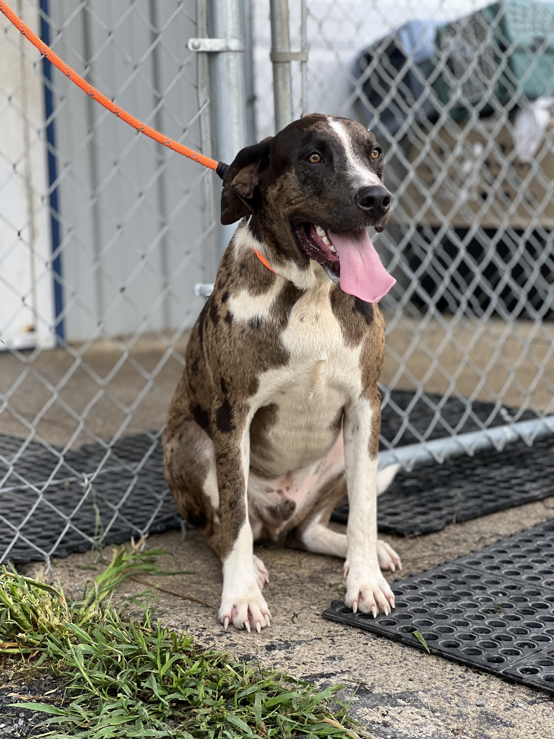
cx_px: 277
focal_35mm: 77
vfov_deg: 25.3
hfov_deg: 19.1
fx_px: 1643
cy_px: 370
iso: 50
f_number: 2.8
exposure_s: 1/121
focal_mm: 9
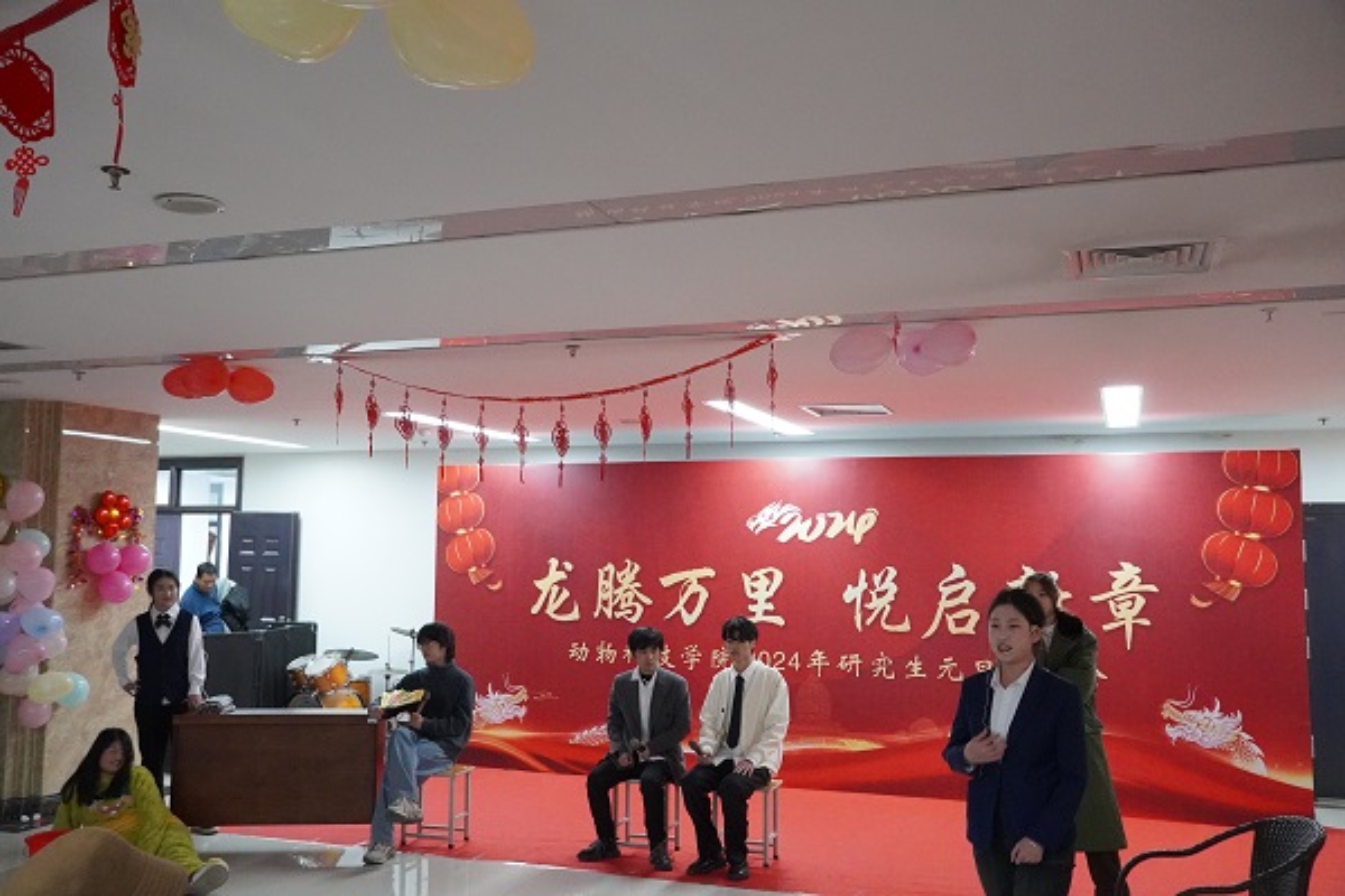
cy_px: 448
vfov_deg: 40.0
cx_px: 672
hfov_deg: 57.2
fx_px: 1233
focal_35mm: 33
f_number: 4
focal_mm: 22
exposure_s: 1/50
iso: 6400
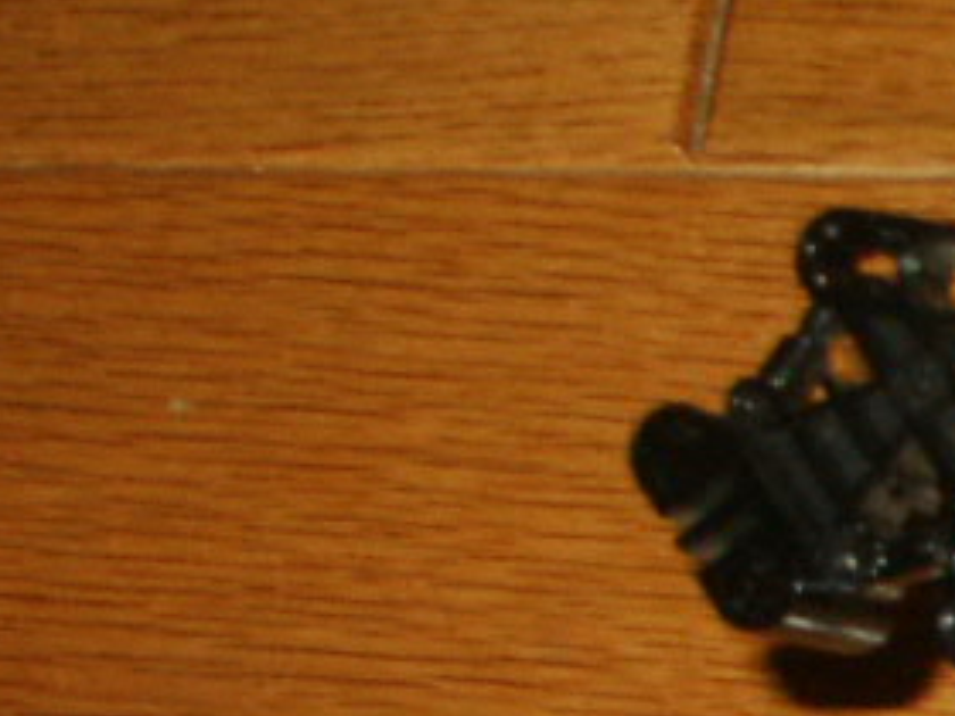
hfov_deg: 10.9
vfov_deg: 9.0
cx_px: 2098
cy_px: 1077
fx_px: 4414
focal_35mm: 160
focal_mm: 7.18
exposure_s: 1/45
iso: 200
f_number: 6.7
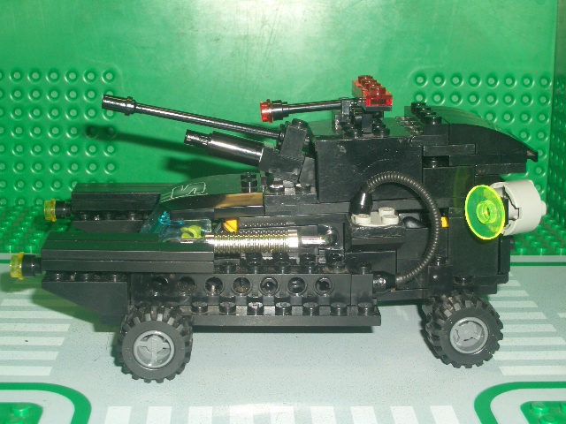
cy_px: 212
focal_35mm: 62
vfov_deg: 23.7
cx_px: 283
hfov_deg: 31.2
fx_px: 1014
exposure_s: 1/60
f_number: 5.6
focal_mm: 10.2
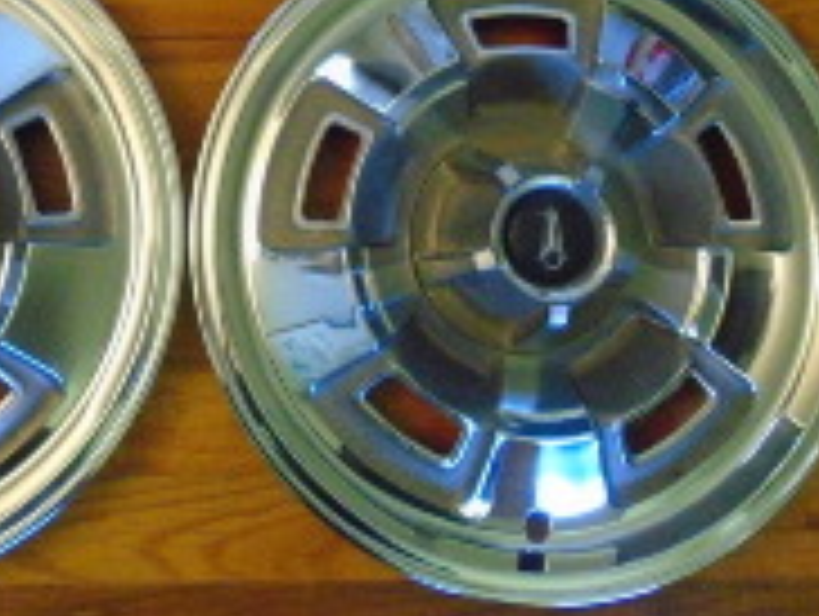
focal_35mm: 57
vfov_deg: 24.6
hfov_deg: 33.0
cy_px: 4
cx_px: 194
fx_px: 1350
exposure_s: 1/30
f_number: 3.2
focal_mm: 4.6
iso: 800
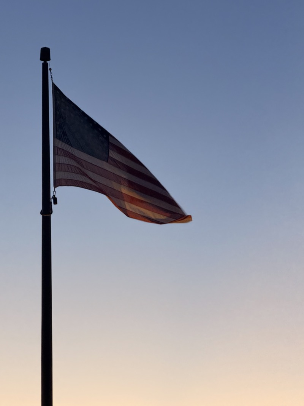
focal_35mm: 120
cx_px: 152
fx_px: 1405
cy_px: 203
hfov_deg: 12.4
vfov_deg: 16.4
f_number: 2.8
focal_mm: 15.66
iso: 250
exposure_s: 1/60
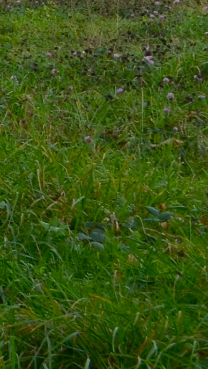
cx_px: -768
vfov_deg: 10.5
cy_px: -289
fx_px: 1902
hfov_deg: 5.2
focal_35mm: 194
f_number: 8
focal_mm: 22
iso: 180
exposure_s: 1/250
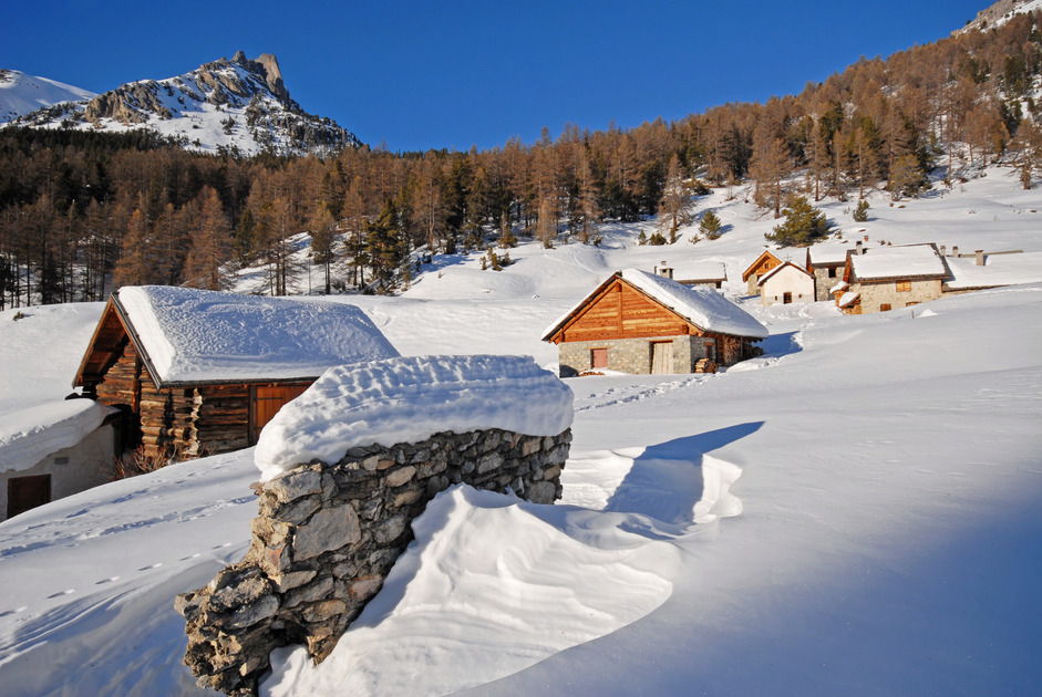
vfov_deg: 59.6
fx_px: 609
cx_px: 521
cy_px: 348
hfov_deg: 81.1
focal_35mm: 21
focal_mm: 14
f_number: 11
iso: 200
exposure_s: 1/500
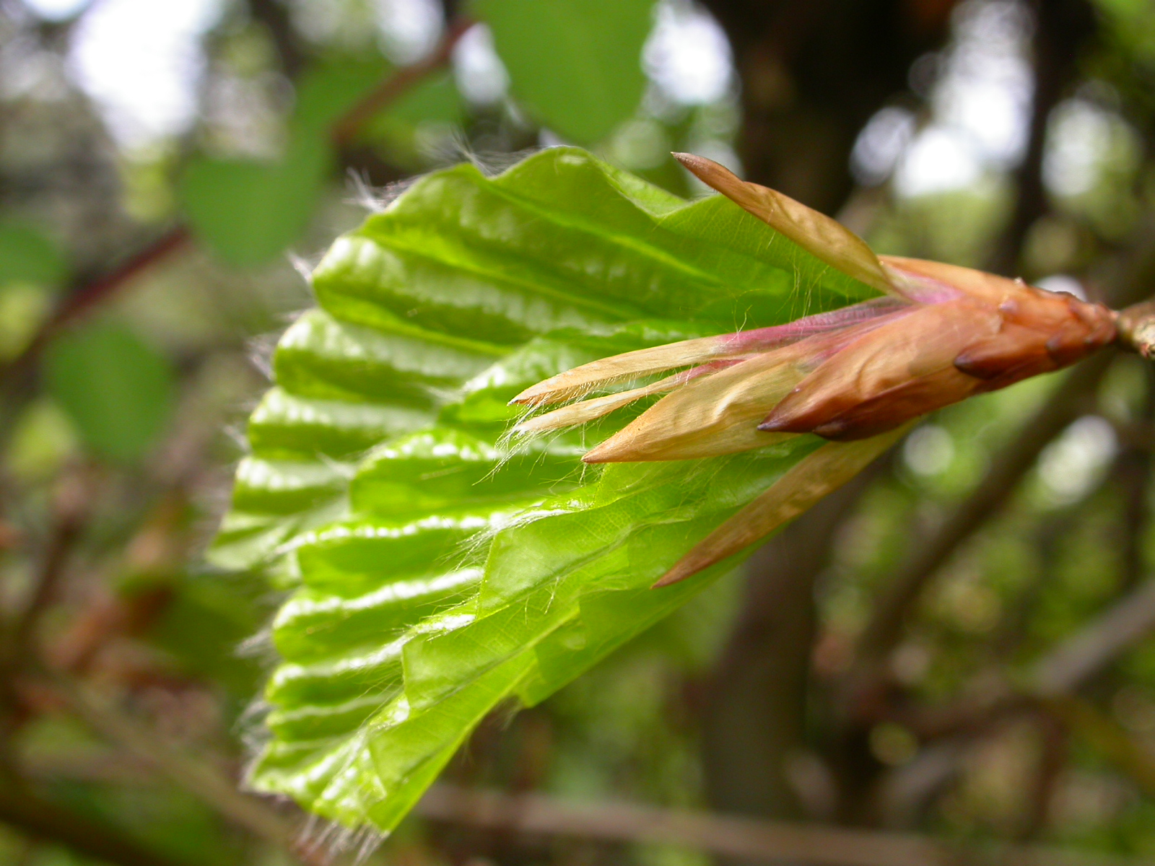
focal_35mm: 57
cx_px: 578
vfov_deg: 25.7
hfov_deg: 33.8
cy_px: 433
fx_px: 1902
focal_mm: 11.8
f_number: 5.4
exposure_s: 1/95.8
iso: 100
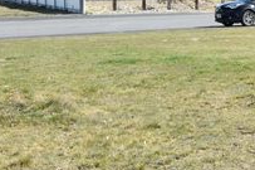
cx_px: 256
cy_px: 74
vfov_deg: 15.0
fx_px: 644
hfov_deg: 21.6
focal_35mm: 91
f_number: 10
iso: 200
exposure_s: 1/400
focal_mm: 16
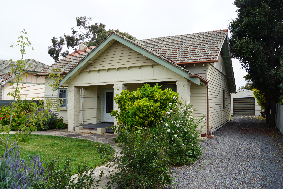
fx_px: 212
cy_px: 94
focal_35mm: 27
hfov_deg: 67.4
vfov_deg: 47.9
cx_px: 142
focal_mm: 18
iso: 100
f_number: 7.1
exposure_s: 1/200
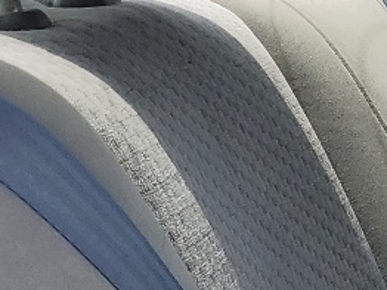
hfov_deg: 11.2
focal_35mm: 159
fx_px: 1776
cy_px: 436
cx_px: 792
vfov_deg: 9.1
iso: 50
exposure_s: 1/1667
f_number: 1.5
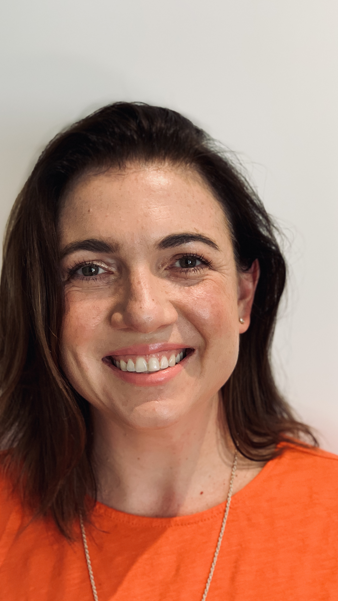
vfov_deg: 36.6
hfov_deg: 21.1
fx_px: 908
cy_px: 301
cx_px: 154
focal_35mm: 57
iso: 100
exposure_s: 1/50
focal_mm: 6
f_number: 2.4
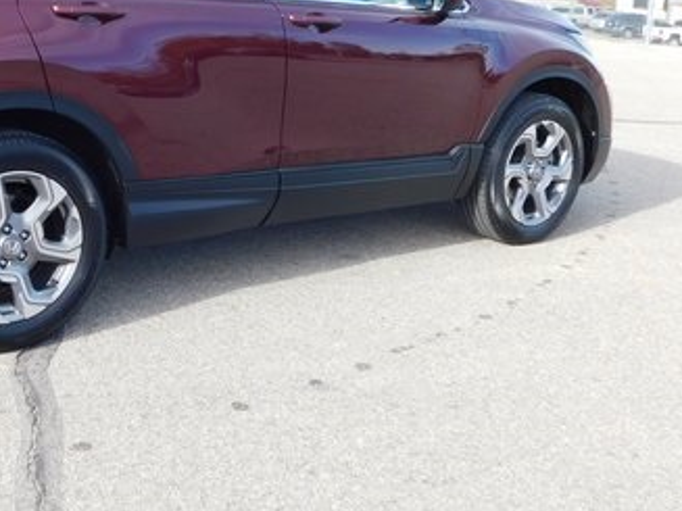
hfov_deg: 37.9
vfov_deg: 29.1
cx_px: 165
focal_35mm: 49
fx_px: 965
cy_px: 113
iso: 125
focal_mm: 4.5
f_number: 3.1
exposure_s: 1/400
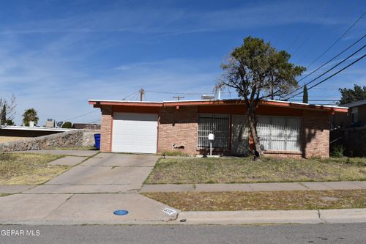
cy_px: 122
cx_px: 183
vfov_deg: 38.3
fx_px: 351
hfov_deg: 55.1
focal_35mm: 34
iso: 100
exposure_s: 1/400
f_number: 10
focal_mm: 23
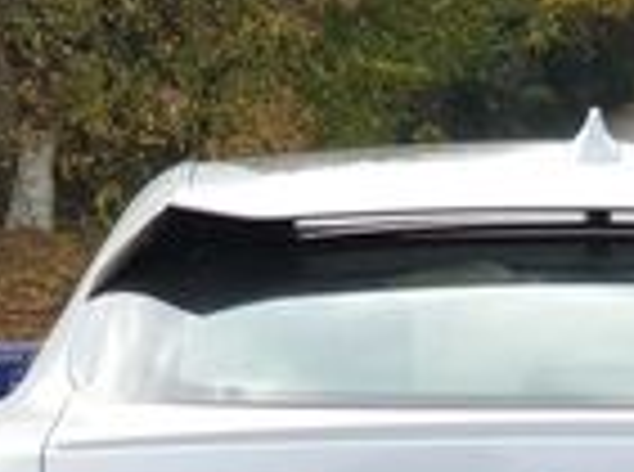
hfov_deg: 6.3
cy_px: 753
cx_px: 445
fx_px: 5773
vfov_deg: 4.6
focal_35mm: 316
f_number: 2.4
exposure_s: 1/221
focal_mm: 6
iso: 25
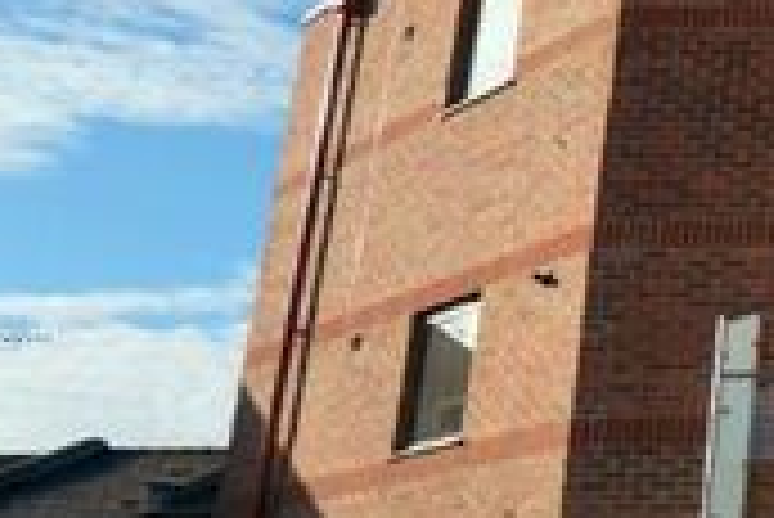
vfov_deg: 20.3
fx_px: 1442
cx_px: 1318
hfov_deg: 21.7
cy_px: 284
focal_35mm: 67
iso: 100
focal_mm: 11
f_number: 8
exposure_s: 1/200
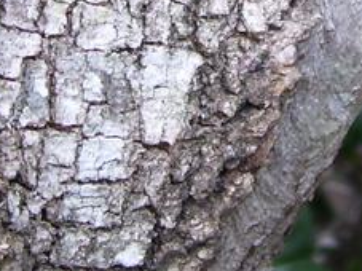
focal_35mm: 140
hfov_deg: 14.1
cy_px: -88
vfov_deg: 10.3
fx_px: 1463
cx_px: 262
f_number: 2.7
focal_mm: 5.6
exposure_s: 1/45
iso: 80
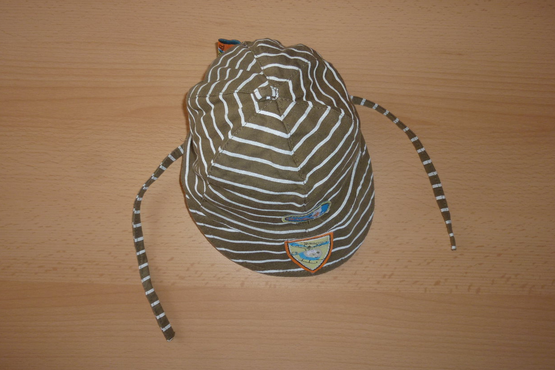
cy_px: 155
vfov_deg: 46.2
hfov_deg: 65.4
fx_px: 432
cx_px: 258
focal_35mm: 28
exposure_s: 1/30
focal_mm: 4.5
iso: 100
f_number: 3.3
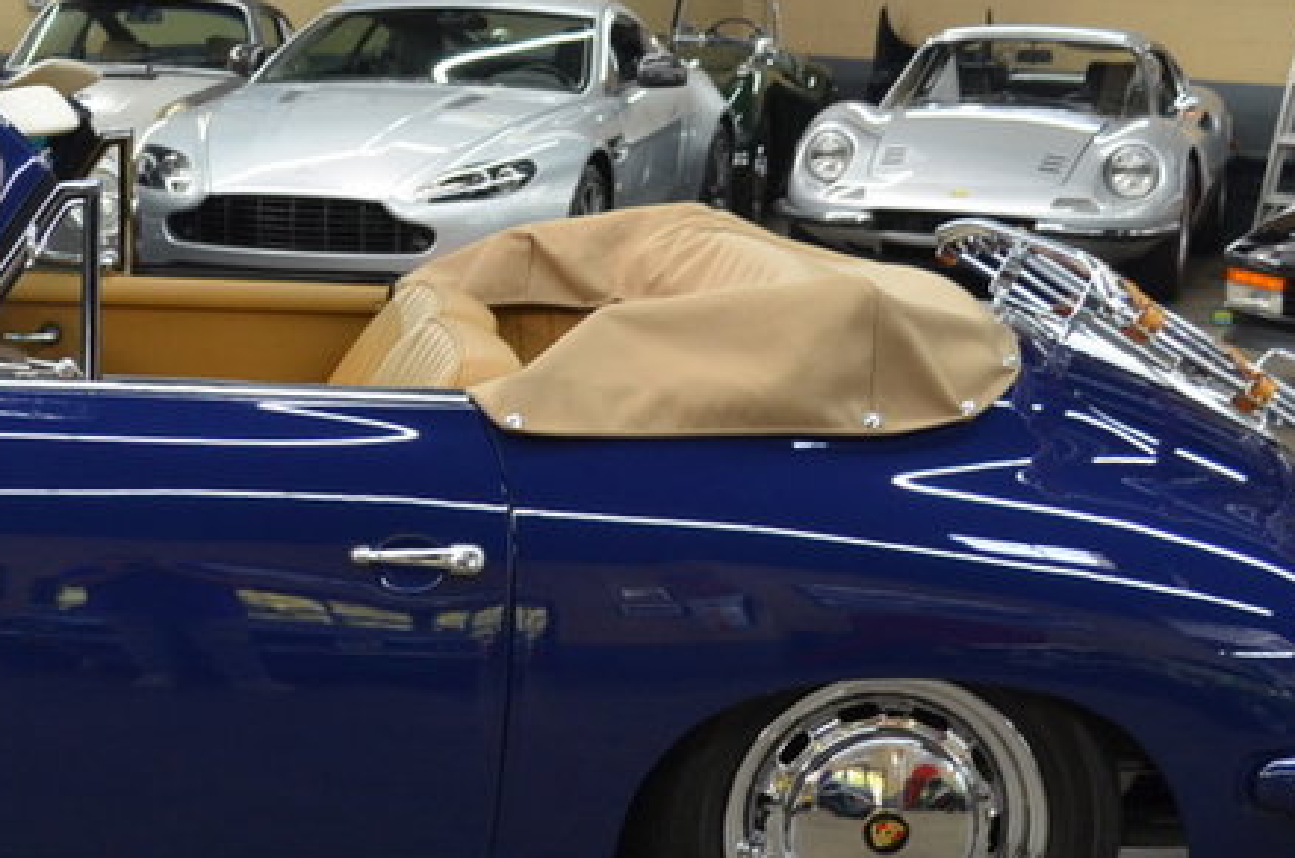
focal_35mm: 70
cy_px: 593
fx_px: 2513
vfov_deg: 19.3
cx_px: 153
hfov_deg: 27.9
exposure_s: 1/60
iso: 640
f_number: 4
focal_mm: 20
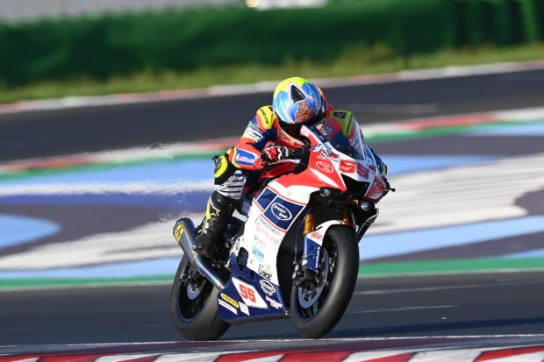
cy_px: 181
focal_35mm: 750
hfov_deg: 2.8
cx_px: 272
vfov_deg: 1.8
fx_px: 11330
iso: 200
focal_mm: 500
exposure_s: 1/1000
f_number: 5.6
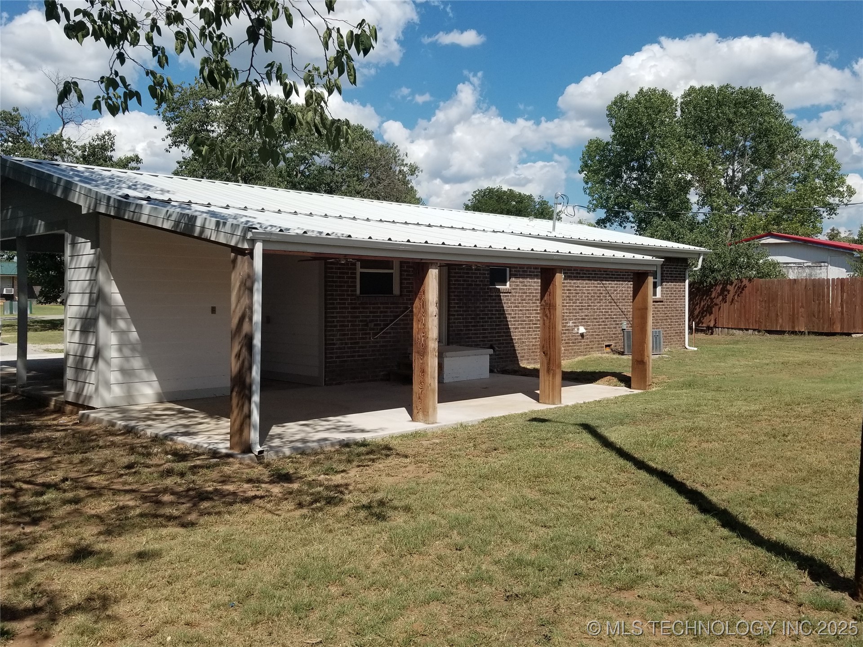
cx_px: 432
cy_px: 324
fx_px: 648
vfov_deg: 53.1
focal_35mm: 26
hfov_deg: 67.3
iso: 50
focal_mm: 4.25
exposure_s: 1/4336
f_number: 1.7
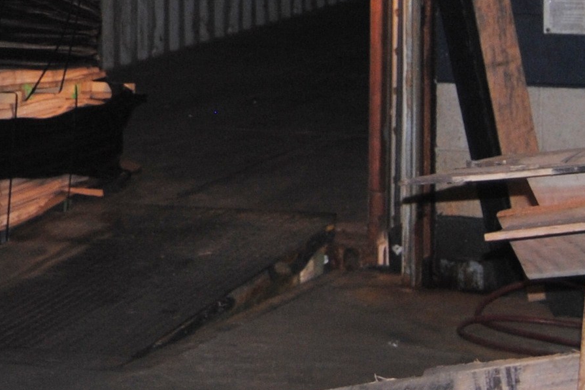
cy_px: -158
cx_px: -286
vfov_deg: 7.0
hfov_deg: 10.2
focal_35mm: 195
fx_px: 3167
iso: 200
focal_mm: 30
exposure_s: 1/60
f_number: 4.2
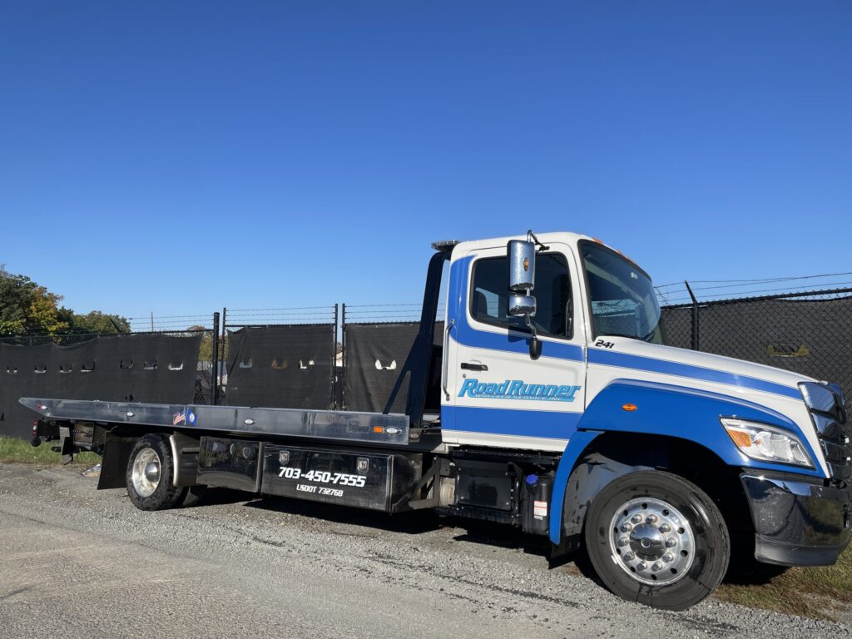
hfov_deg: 67.3
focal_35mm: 26
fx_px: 640
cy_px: 320
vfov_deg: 53.1
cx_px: 426
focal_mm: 4.2
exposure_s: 1/4132
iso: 32
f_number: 1.6
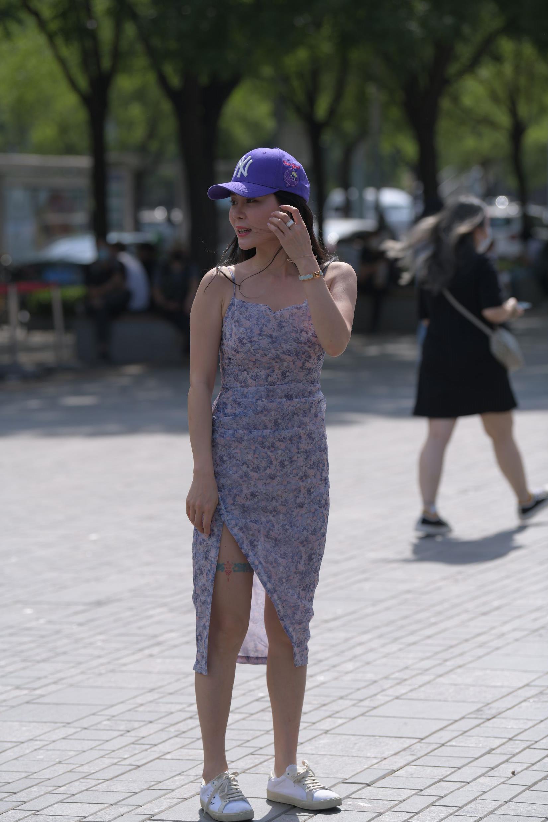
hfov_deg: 10.6
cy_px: 411
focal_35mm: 130
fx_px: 2968
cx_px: 274
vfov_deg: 15.8
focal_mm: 130
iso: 100
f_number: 4
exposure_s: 1/1000
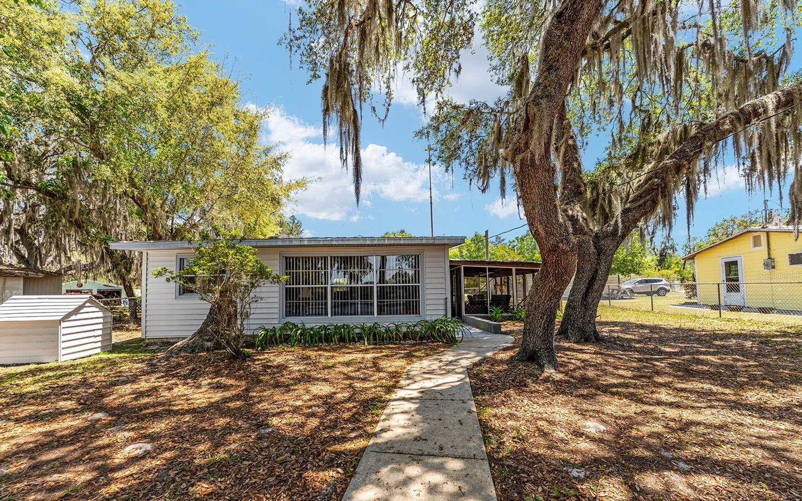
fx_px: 328
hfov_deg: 101.4
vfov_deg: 74.6
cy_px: 275
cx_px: 383
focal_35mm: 15
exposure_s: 1/640
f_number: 7.1
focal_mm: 14
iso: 800
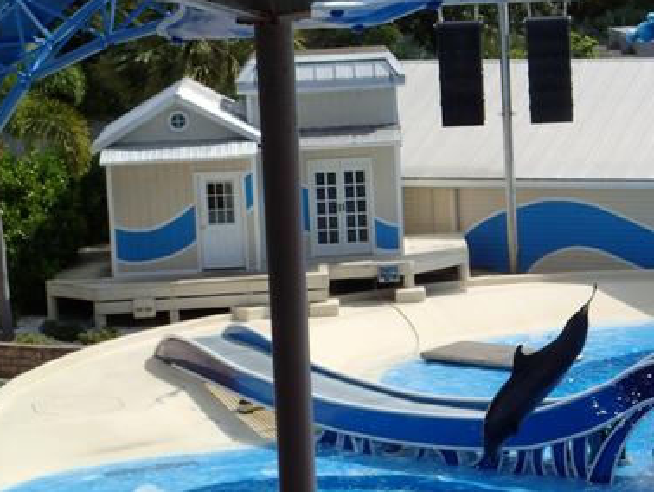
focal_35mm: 119
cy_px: 204
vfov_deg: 12.5
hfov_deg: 16.5
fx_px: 2250
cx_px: 379
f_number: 6.3
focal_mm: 18
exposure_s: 1/1000
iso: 200
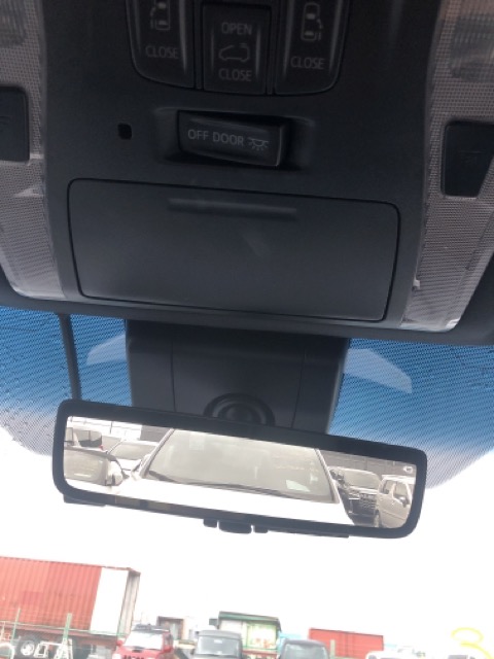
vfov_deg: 63.4
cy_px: 330
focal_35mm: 28
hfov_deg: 49.7
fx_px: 533
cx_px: 247
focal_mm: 3.99
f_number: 1.8
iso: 20
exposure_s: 1/30
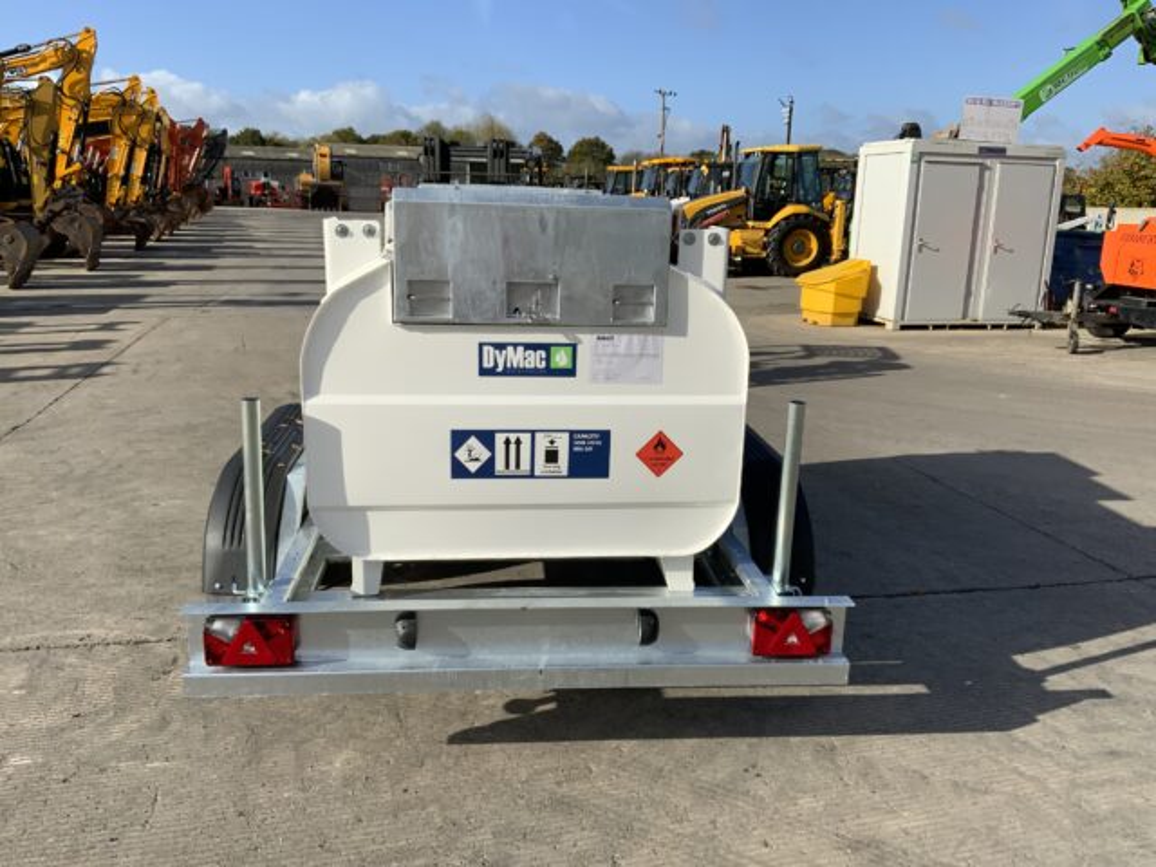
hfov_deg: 61.7
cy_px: 434
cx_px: 578
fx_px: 968
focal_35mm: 29
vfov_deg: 48.2
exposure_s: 1/2667
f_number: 1.8
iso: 20
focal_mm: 3
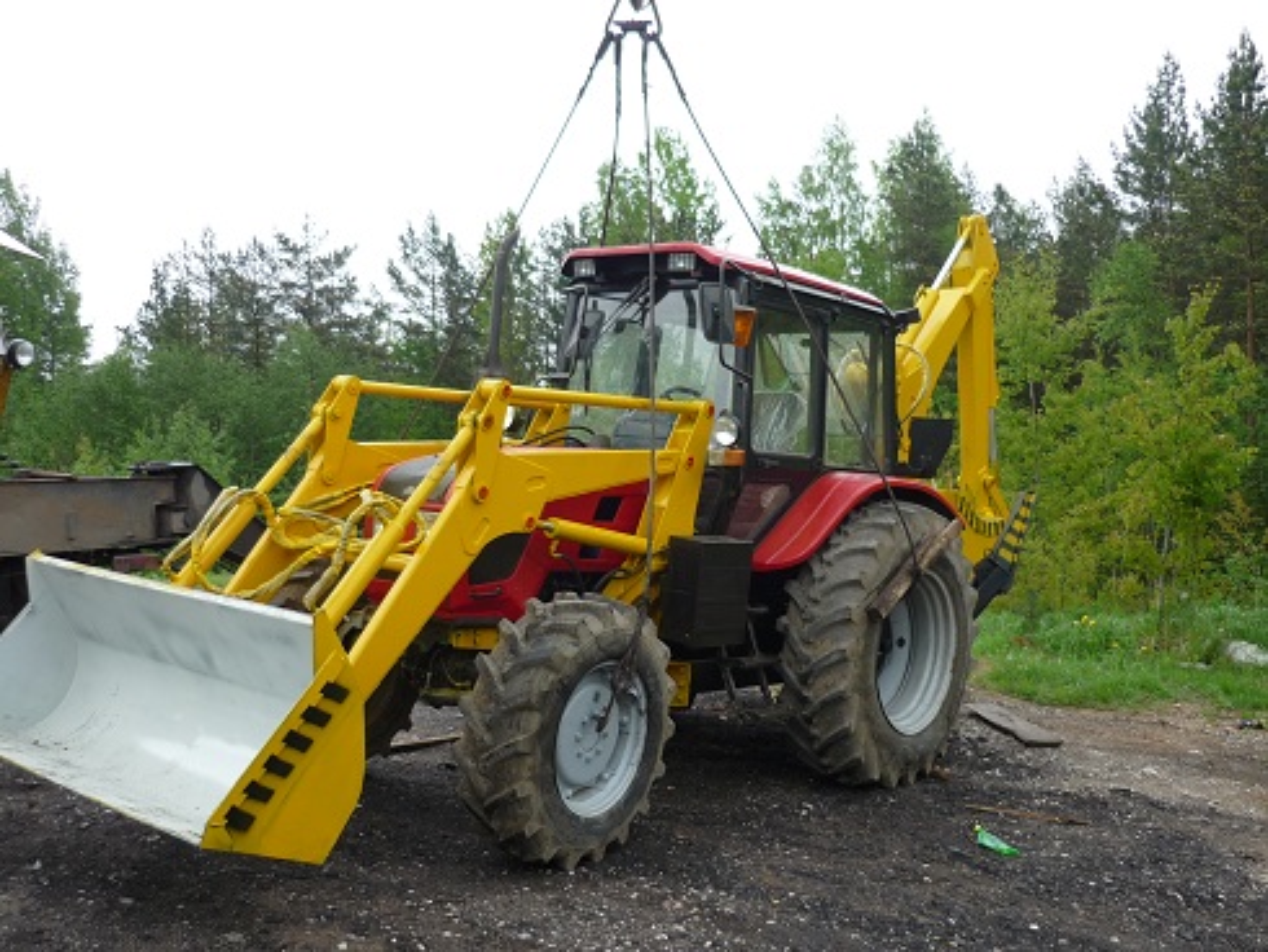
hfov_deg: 55.3
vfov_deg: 43.0
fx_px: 1209
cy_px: 476
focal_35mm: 33
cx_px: 634
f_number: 2.8
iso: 100
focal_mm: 5.5
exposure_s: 1/125
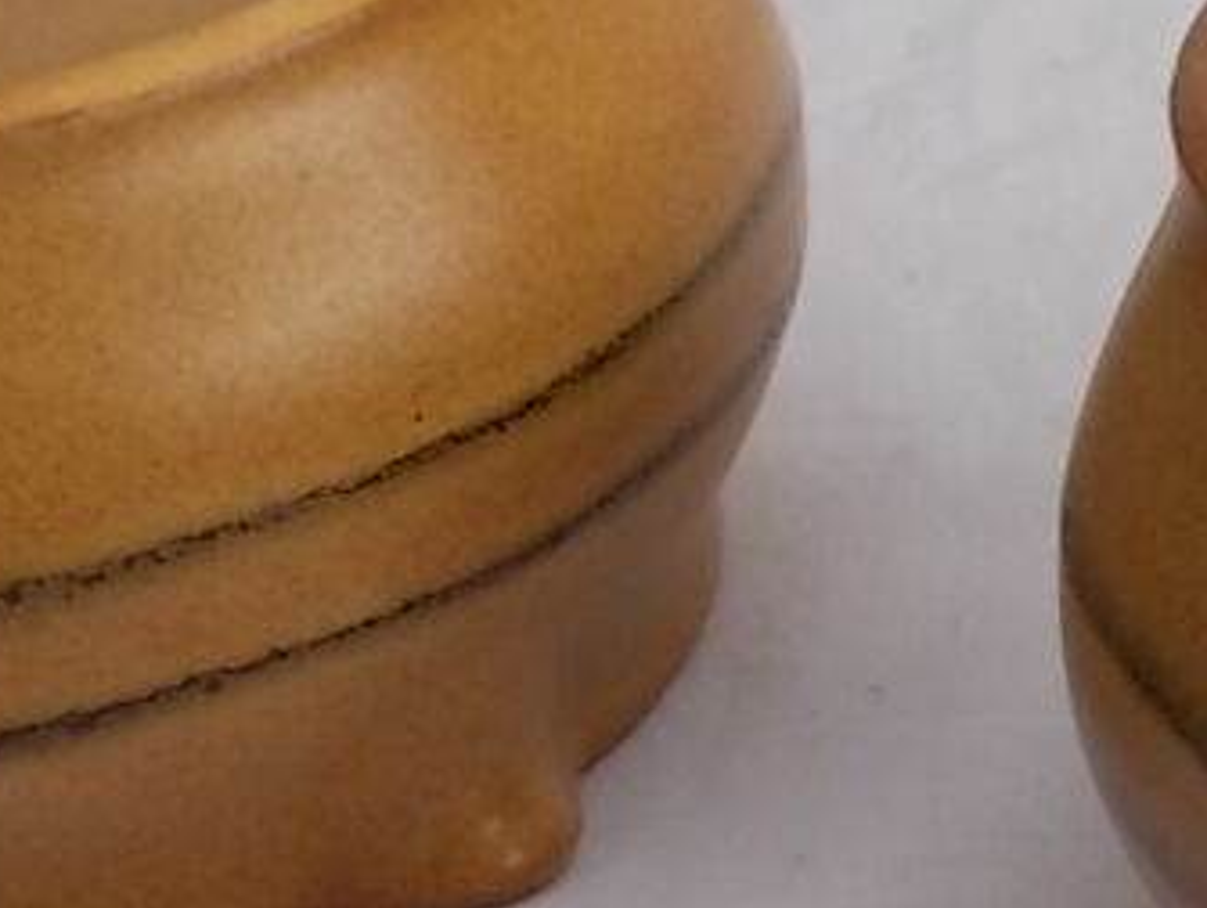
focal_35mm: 124
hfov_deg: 15.7
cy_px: 940
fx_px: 4328
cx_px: 1099
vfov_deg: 11.8
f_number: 3.2
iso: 80
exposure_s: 1/80
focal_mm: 4.6
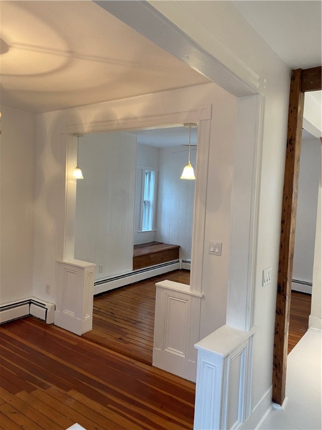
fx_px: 322
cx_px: 161
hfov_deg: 53.1
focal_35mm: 26
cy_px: 215
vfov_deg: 67.3
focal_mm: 4.25
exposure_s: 1/60
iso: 200
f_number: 1.8
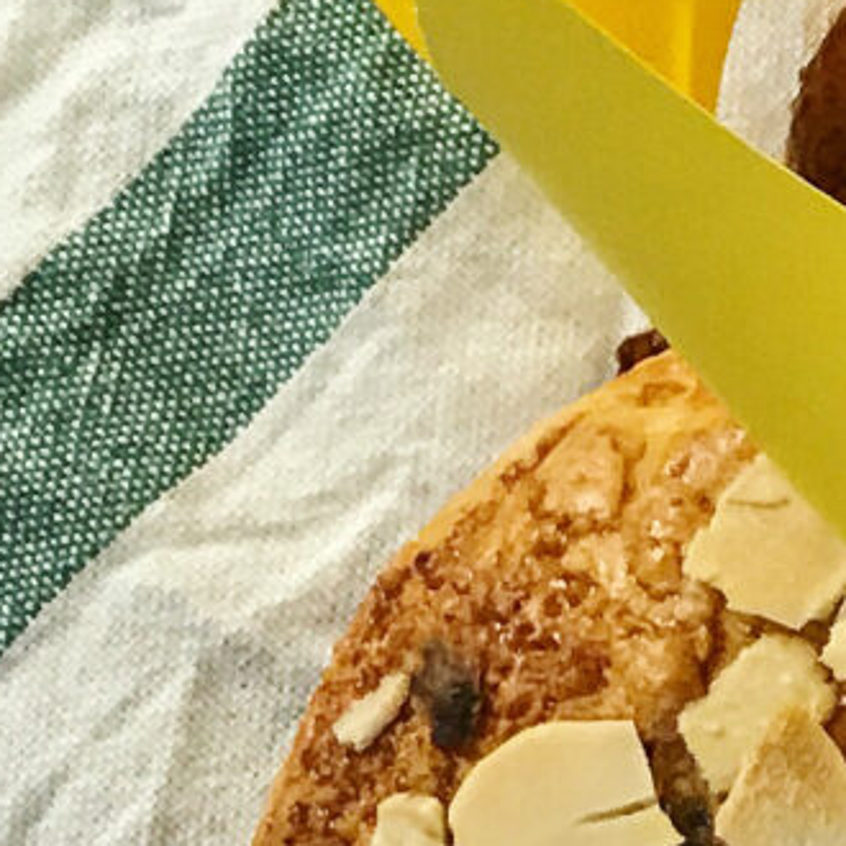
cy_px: 746
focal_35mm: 192
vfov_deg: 9.1
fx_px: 5309
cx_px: 1874
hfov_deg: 8.5
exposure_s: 1/20
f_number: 1.8
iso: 40
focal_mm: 3.99
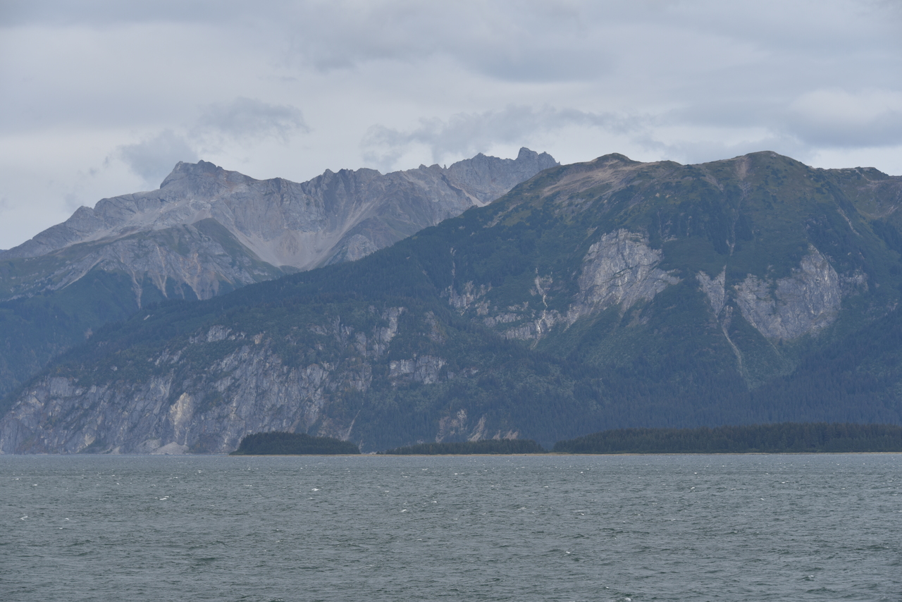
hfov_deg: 18.3
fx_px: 2807
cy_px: 301
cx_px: 451
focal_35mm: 112
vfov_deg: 12.2
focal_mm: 112
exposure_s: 1/320
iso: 100
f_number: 9
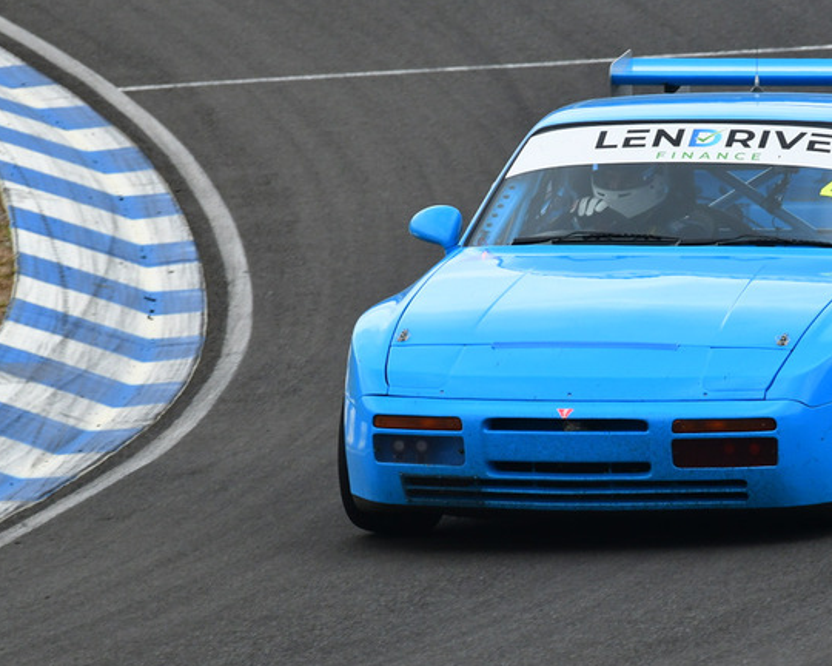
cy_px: 321
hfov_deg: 2.2
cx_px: 575
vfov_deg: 1.8
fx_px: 21595
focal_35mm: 877
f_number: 11
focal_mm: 420
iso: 1000
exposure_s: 1/640
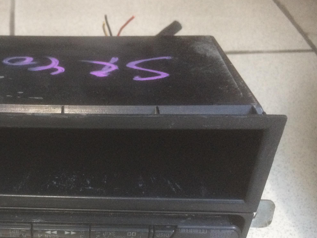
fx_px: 440
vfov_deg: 29.7
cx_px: 59
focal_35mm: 48
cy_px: 186
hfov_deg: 38.0
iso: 320
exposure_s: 1/33
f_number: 2.2
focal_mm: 4.15
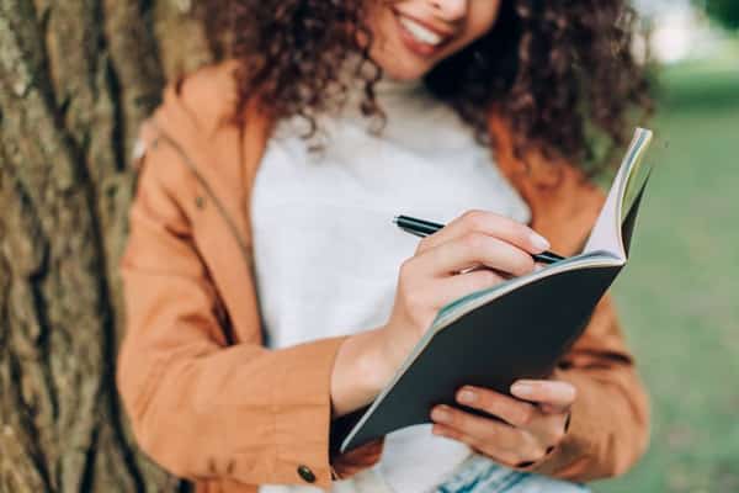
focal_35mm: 50
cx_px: 370
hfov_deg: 39.6
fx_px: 1026
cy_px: 246
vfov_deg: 27.0
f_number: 2.8
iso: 100
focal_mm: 50
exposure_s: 1/250
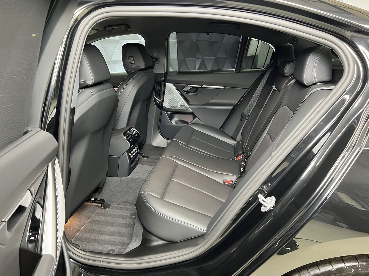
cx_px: 184
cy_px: 138
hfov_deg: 67.3
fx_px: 277
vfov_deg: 53.1
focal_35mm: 26
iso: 500
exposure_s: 1/33
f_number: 1.5
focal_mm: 5.7
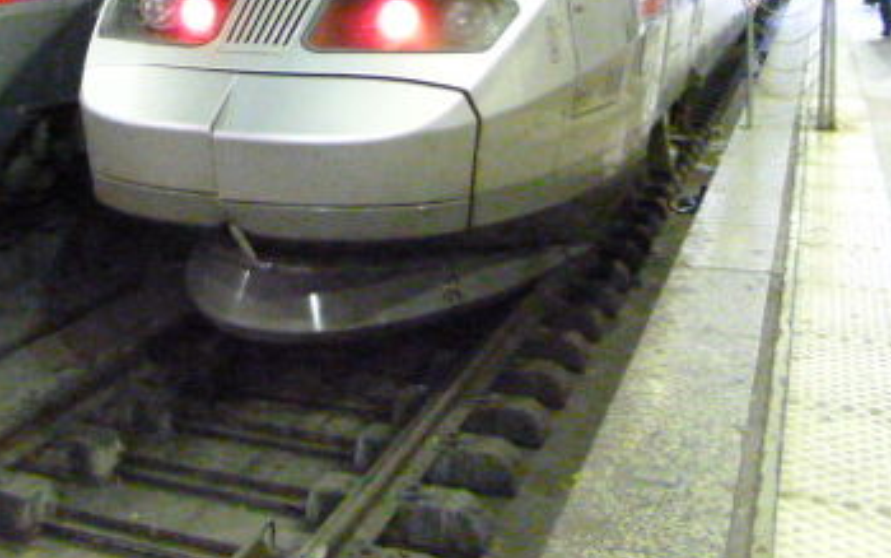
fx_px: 1385
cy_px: -50
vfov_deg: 21.6
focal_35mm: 57
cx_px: 109
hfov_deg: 34.0
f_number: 2.4
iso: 1600
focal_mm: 5.1
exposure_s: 1/60
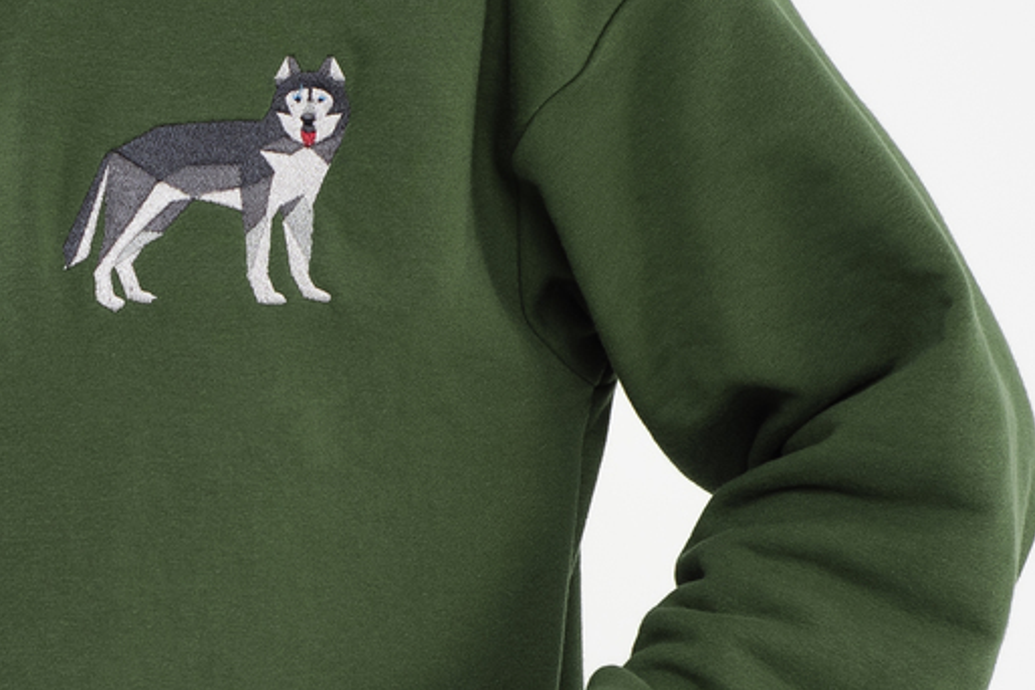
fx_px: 5606
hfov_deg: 10.5
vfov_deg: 7.0
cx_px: 52
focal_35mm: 195
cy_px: 630
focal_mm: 50
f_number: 6.3
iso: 125
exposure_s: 1/125
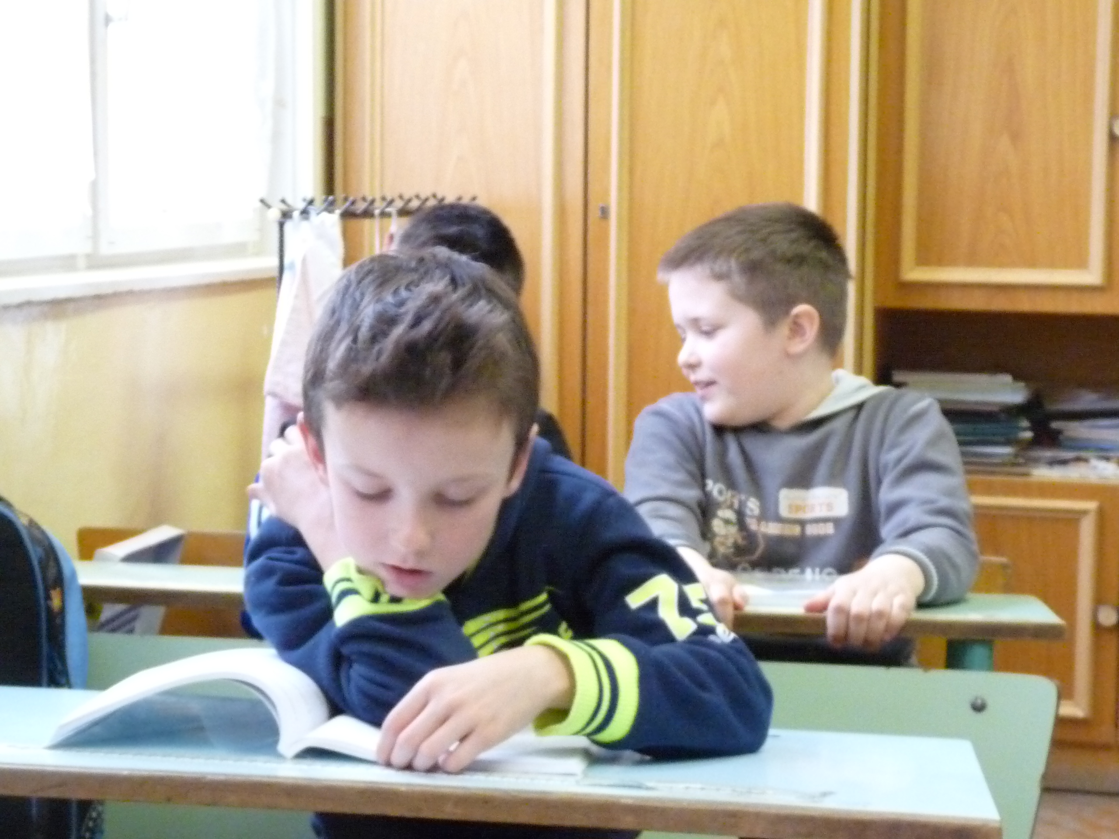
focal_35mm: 70
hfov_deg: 27.8
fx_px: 2263
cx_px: 560
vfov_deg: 21.0
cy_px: 420
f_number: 3.2
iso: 800
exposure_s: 1/40
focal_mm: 8.7
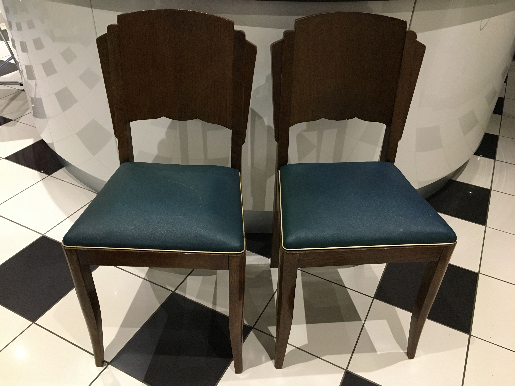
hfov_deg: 61.7
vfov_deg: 48.2
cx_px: 258
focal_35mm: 29
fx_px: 431
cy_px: 193
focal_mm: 4.15
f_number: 2.2
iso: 200
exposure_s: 1/25
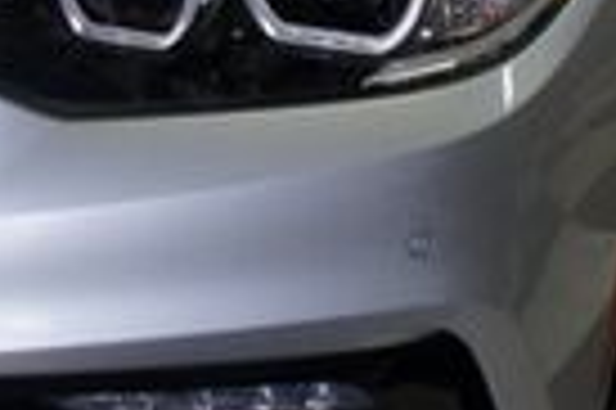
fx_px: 2153
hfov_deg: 16.2
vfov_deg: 10.5
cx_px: 121
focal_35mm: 126
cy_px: -171
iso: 200
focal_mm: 18
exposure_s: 1/40
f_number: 4.5
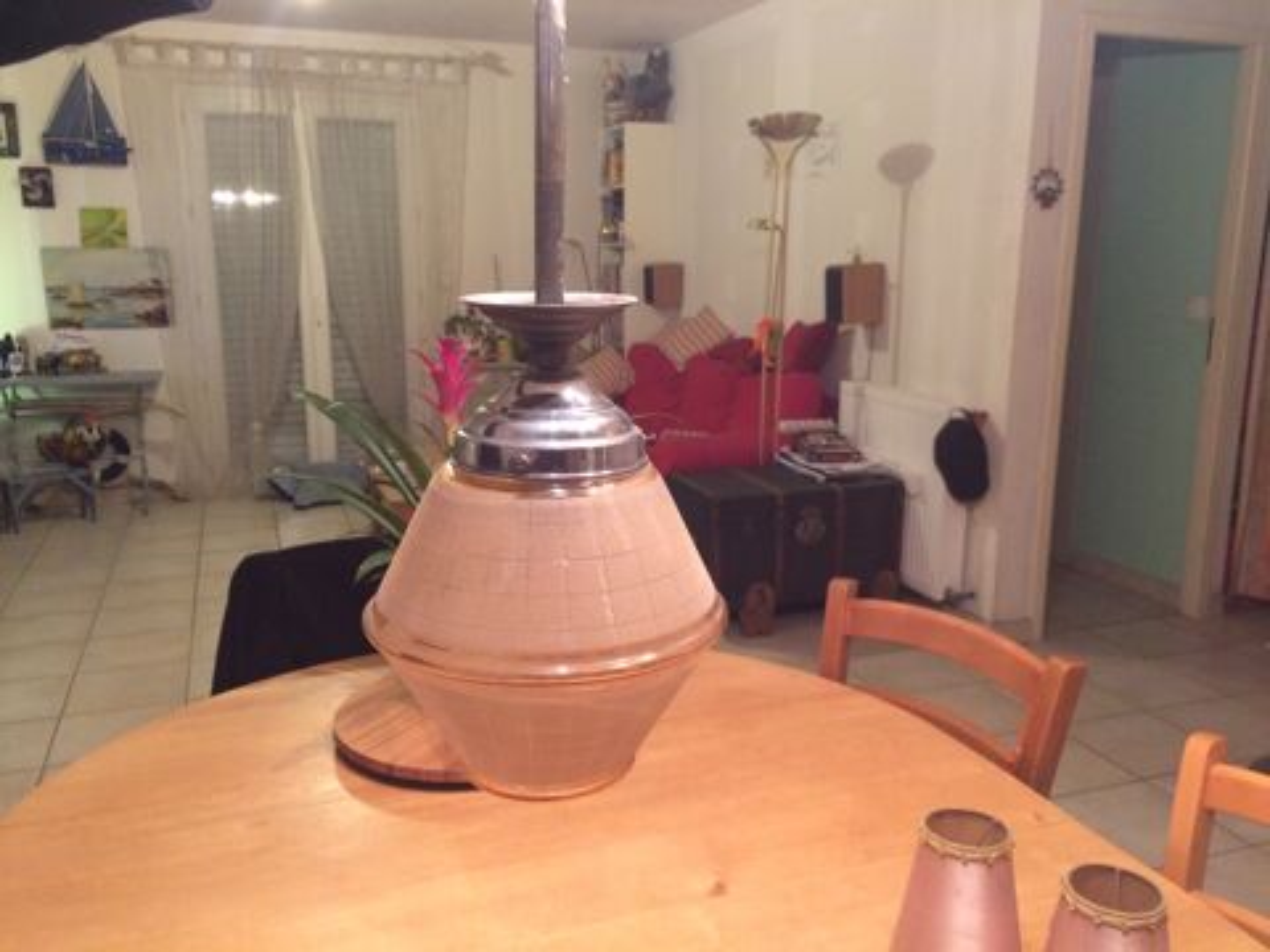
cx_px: 635
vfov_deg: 48.2
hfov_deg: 61.7
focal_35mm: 29
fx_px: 1064
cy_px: 476
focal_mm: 4.15
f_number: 2.2
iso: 320
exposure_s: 1/33
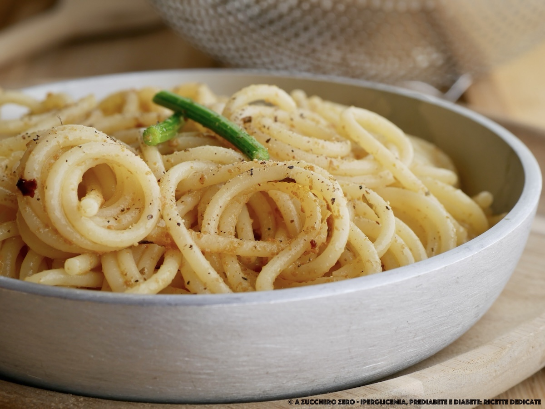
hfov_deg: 22.8
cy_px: 204
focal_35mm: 86
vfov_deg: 17.2
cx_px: 272
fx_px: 1354
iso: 200
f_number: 5.6
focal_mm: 43
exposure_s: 1/80
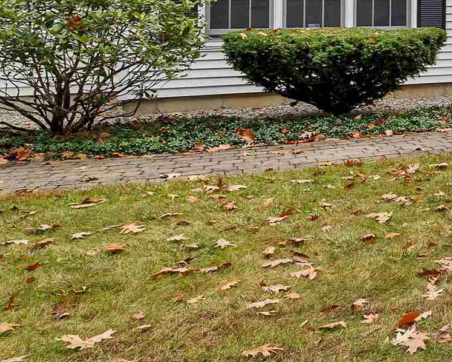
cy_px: -38
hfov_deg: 23.4
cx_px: 759
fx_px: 723
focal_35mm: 54
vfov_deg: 25.9
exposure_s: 1/60
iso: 400
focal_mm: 14
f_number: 8
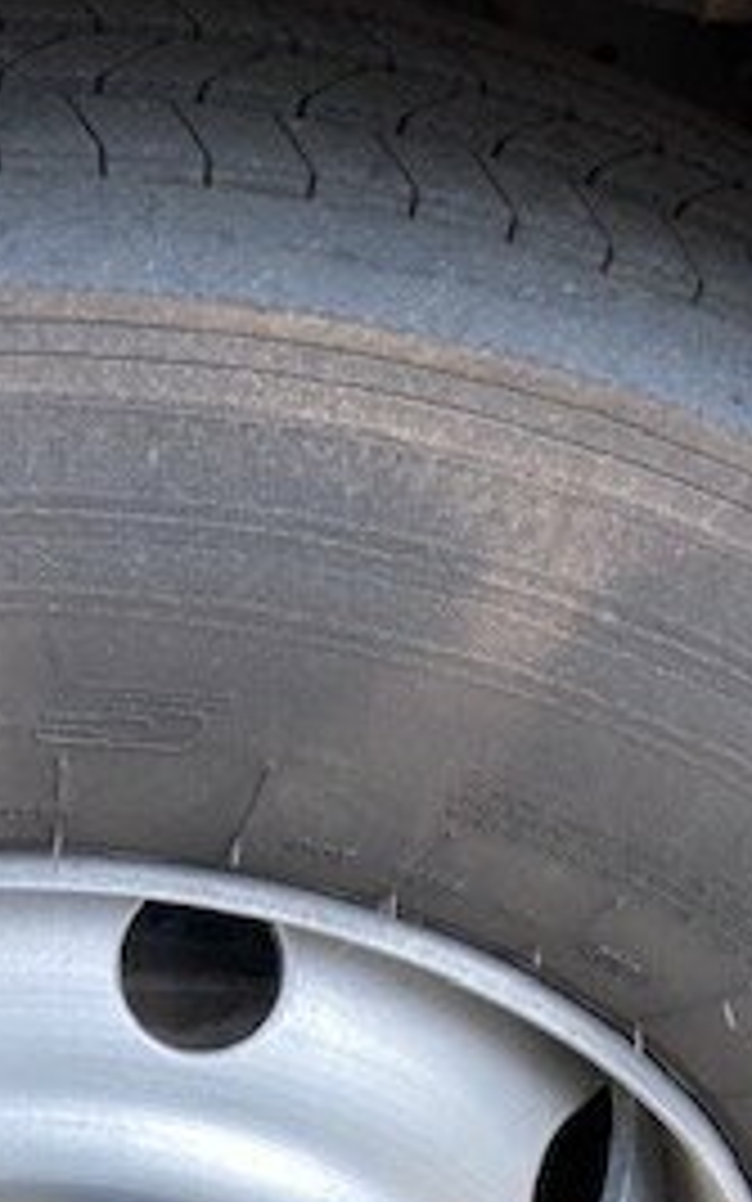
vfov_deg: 30.2
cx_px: 36
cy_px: 981
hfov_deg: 19.3
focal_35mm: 66
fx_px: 2163
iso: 32
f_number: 1.8
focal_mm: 4.25
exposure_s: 1/222
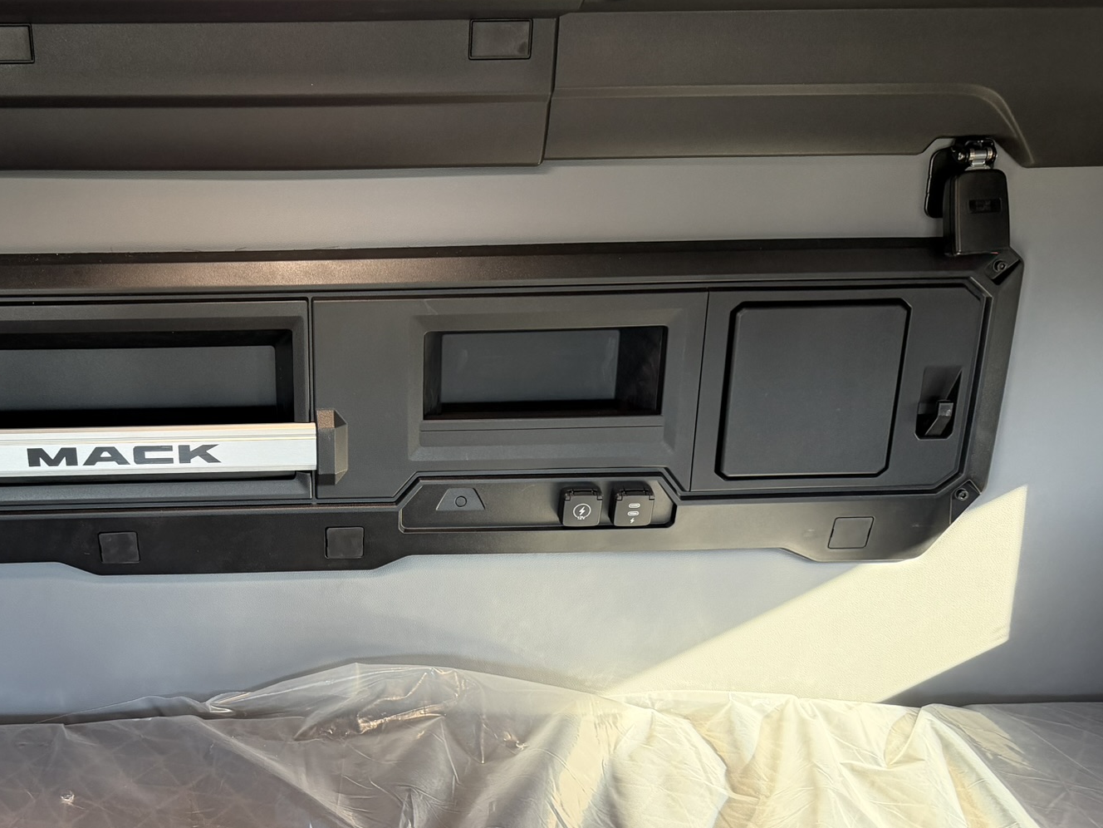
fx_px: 1179
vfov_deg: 38.6
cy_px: 455
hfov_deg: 48.8
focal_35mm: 37
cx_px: 325
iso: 250
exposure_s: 1/48
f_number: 1.78
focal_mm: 6.76
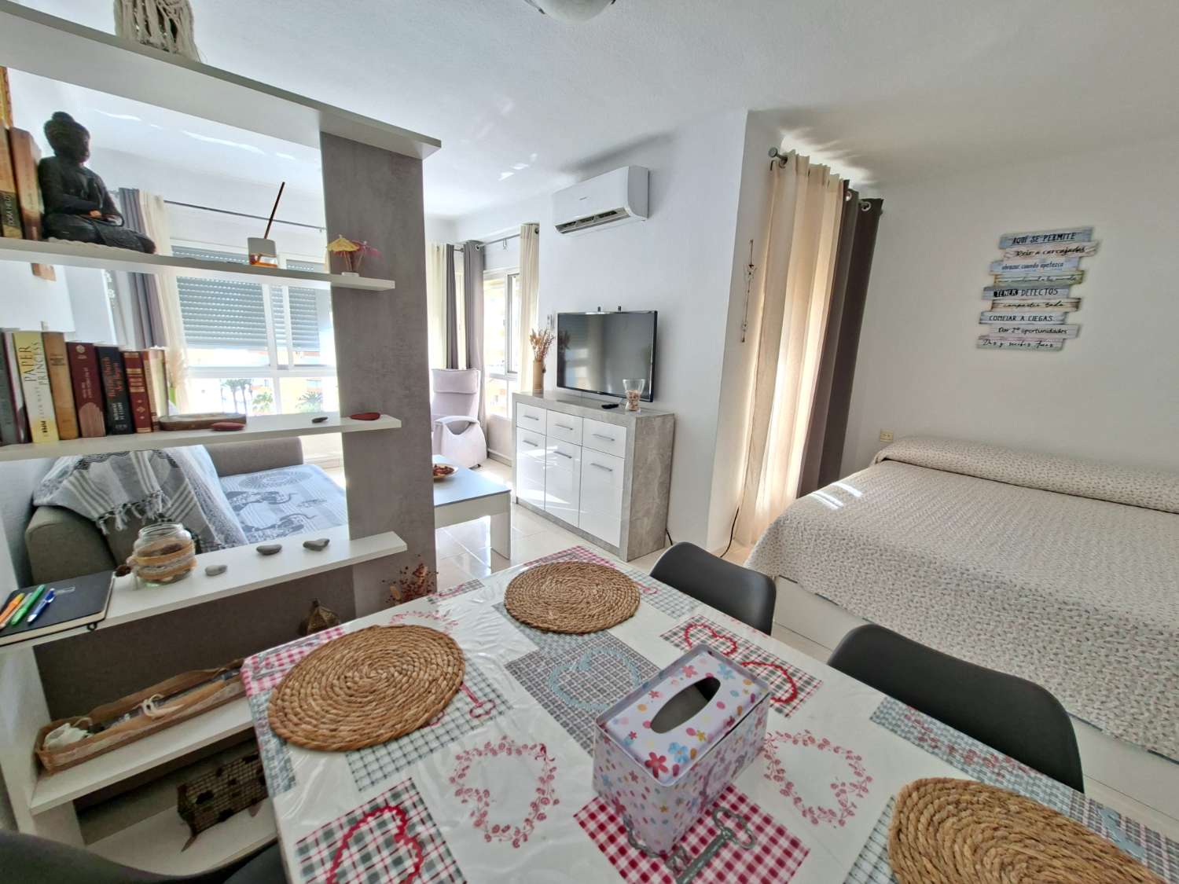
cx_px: 590
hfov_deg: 106.2
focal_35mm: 13
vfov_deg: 89.9
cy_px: 442
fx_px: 443
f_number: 2.2
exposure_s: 1/60
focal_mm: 1.74
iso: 40
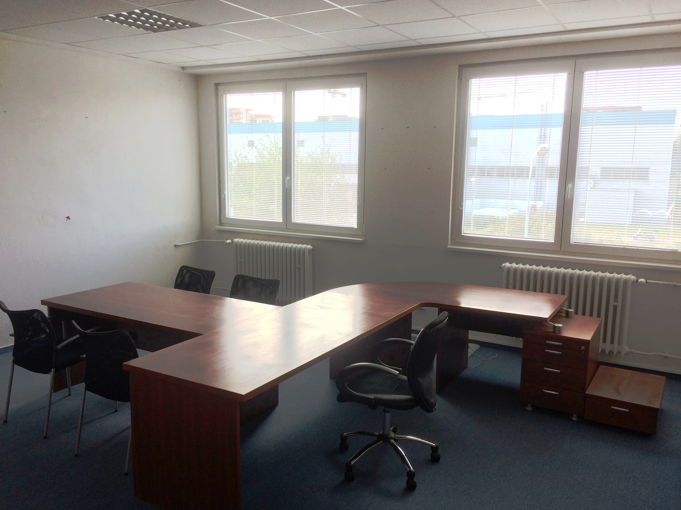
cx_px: 340
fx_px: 571
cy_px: 255
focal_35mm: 29
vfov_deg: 48.2
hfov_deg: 61.7
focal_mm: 4.15
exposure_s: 1/100
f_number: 2.2
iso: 50
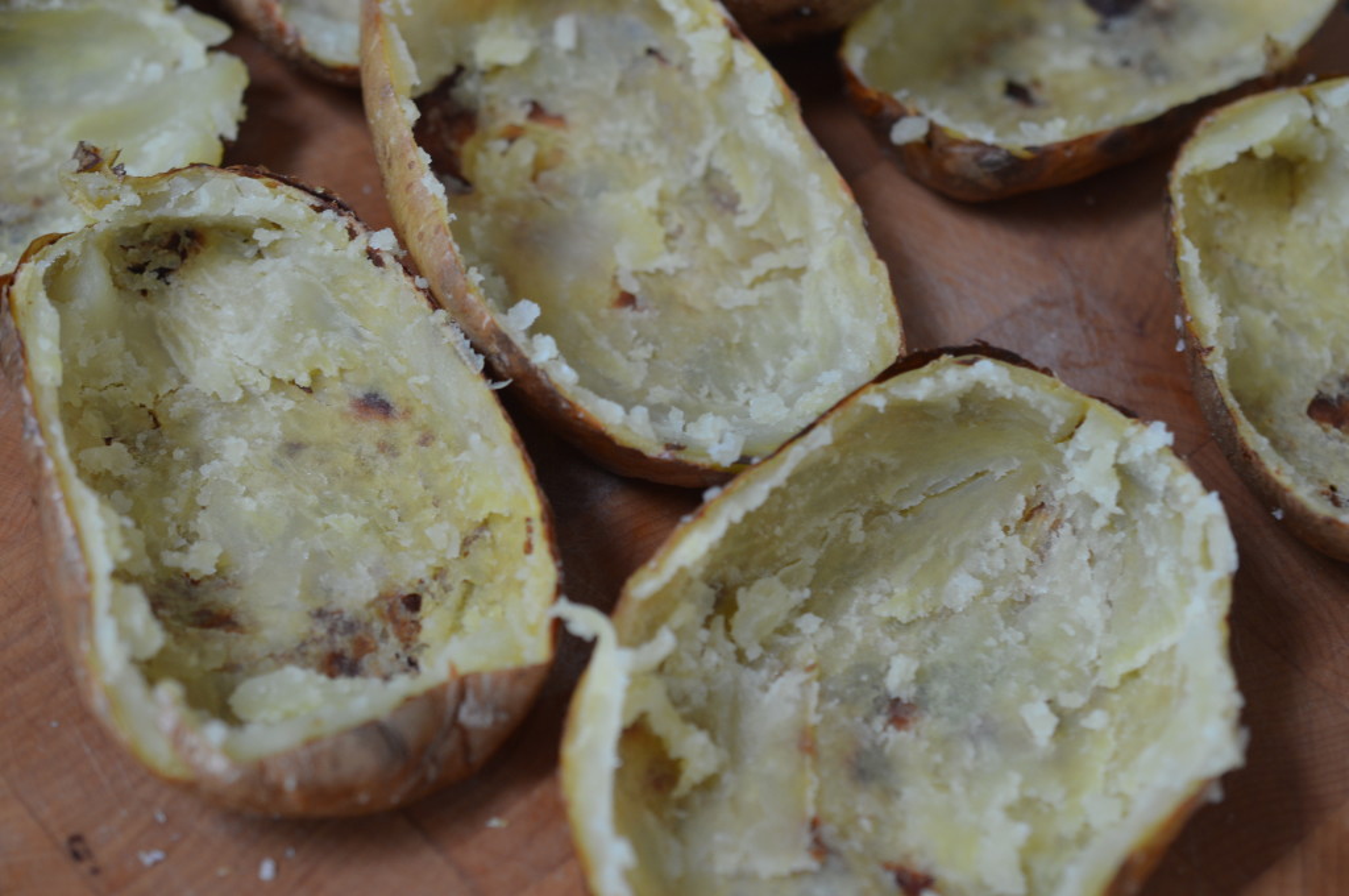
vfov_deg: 22.6
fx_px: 2245
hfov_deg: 33.4
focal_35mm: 60
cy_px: 448
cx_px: 674
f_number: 4
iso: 400
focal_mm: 40
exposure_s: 1/60
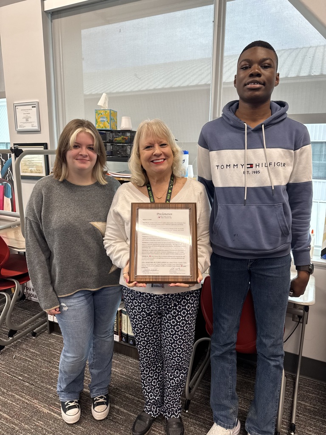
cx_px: 163
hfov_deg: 56.8
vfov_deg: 71.6
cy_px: 218
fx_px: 301
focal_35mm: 24
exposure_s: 1/60
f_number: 1.78
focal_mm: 6.76
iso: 125
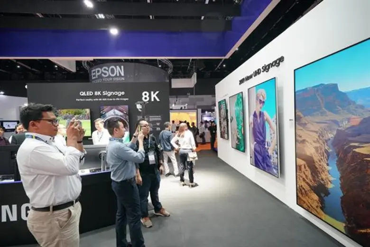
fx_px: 164
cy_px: 124
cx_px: 185
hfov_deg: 96.7
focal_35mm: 16
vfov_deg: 73.7
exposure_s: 1/100
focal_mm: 16
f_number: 7.1
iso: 2500
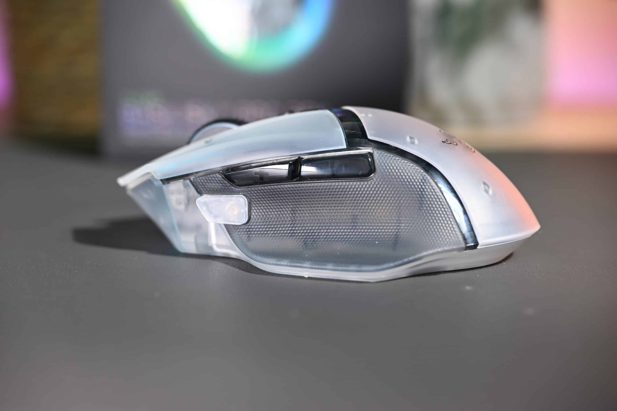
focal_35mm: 86
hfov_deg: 23.6
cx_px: 308
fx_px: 1474
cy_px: 206
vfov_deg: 15.9
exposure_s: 1/100
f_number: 4.5
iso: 280
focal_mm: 86
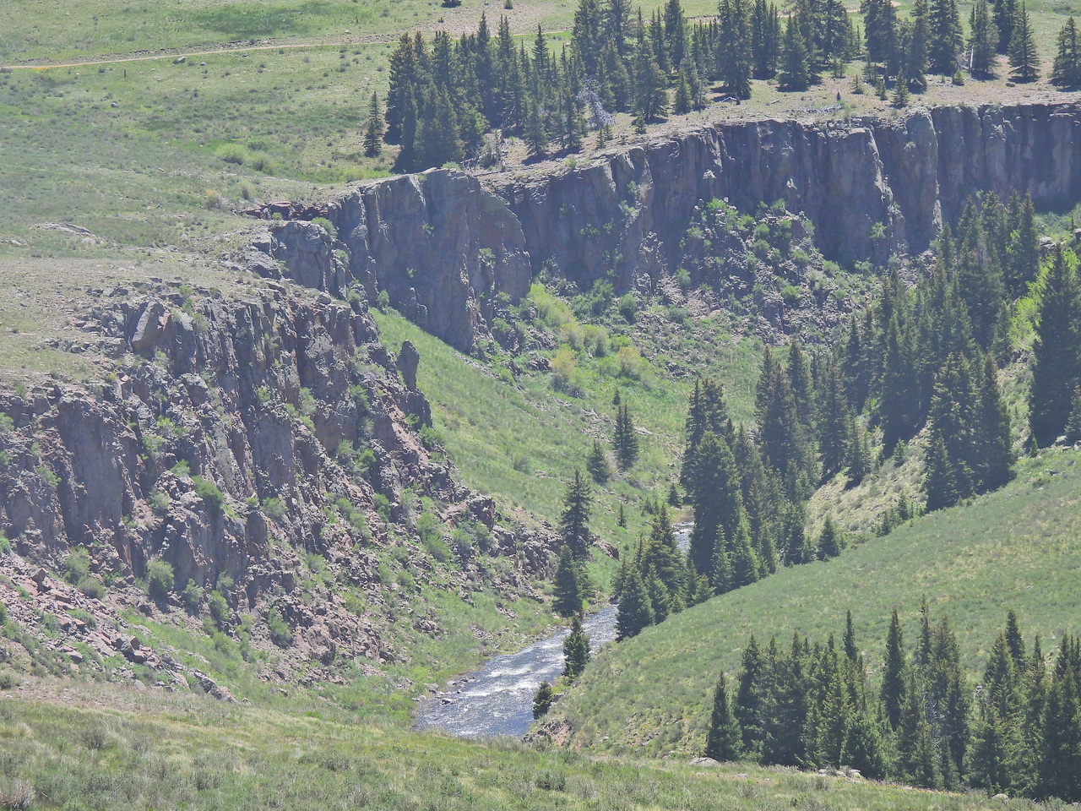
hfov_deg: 13.2
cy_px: 406
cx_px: 540
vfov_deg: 9.9
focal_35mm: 150
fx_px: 4684
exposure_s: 1/500
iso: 100
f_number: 4.5
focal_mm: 26.8
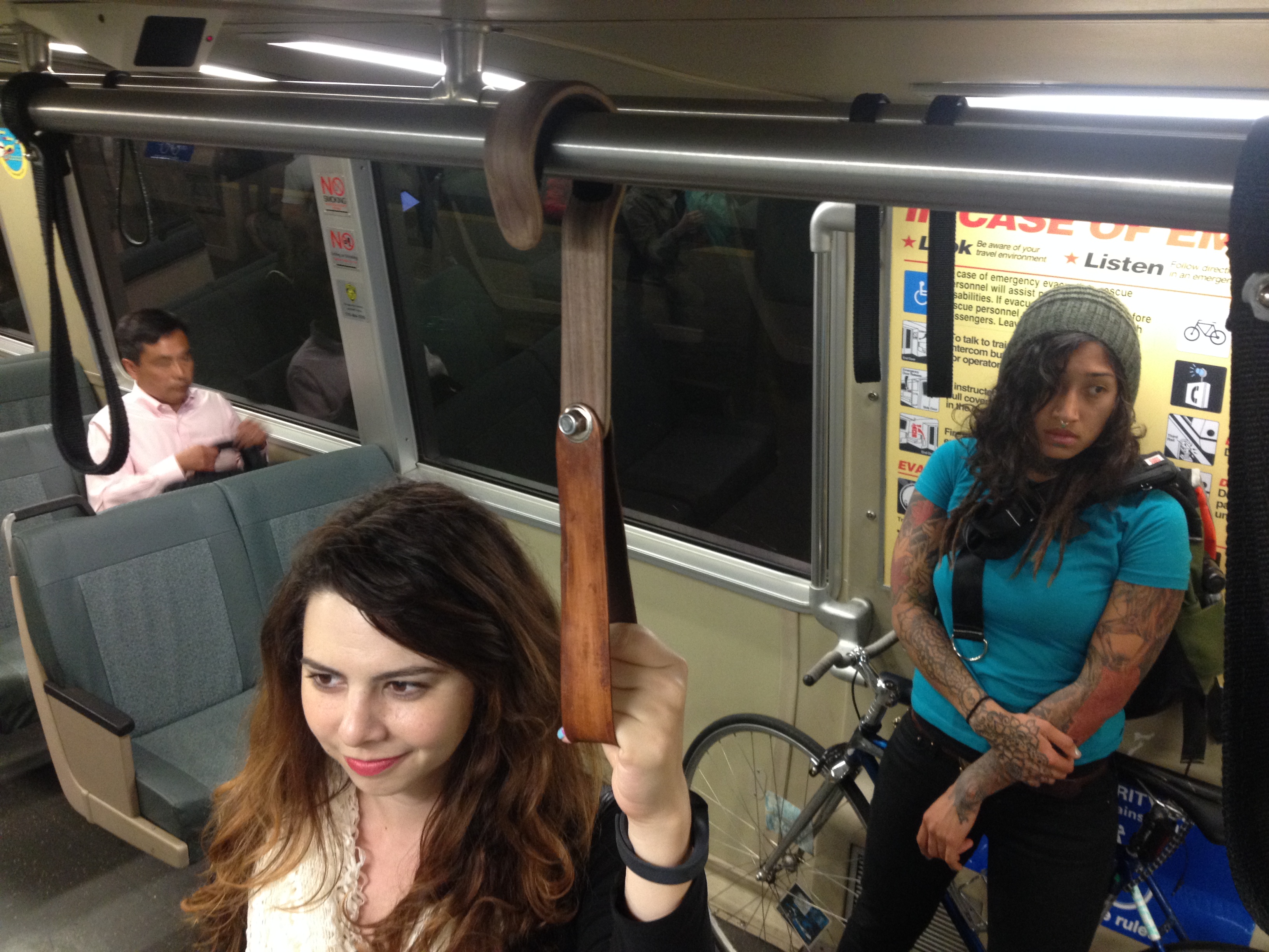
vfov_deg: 40.7
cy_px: 476
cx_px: 634
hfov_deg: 52.6
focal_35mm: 35
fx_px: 1283
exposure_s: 1/20
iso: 200
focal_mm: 4.28
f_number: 2.4
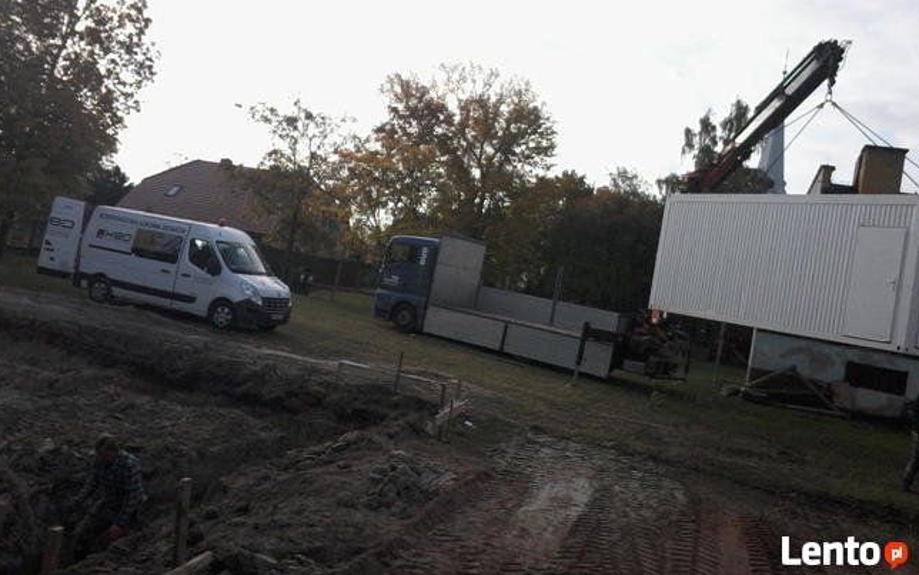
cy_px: 233
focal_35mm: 31
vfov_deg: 40.5
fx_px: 777
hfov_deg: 61.2
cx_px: 457
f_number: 2.4
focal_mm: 2.35
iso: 50
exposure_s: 1/1074
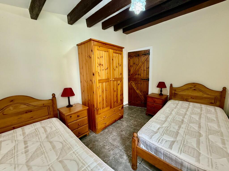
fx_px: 93
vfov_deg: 85.7
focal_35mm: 14
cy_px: 86
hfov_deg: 102.1
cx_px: 114
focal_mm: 2.22
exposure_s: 1/72
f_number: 2.2
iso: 400
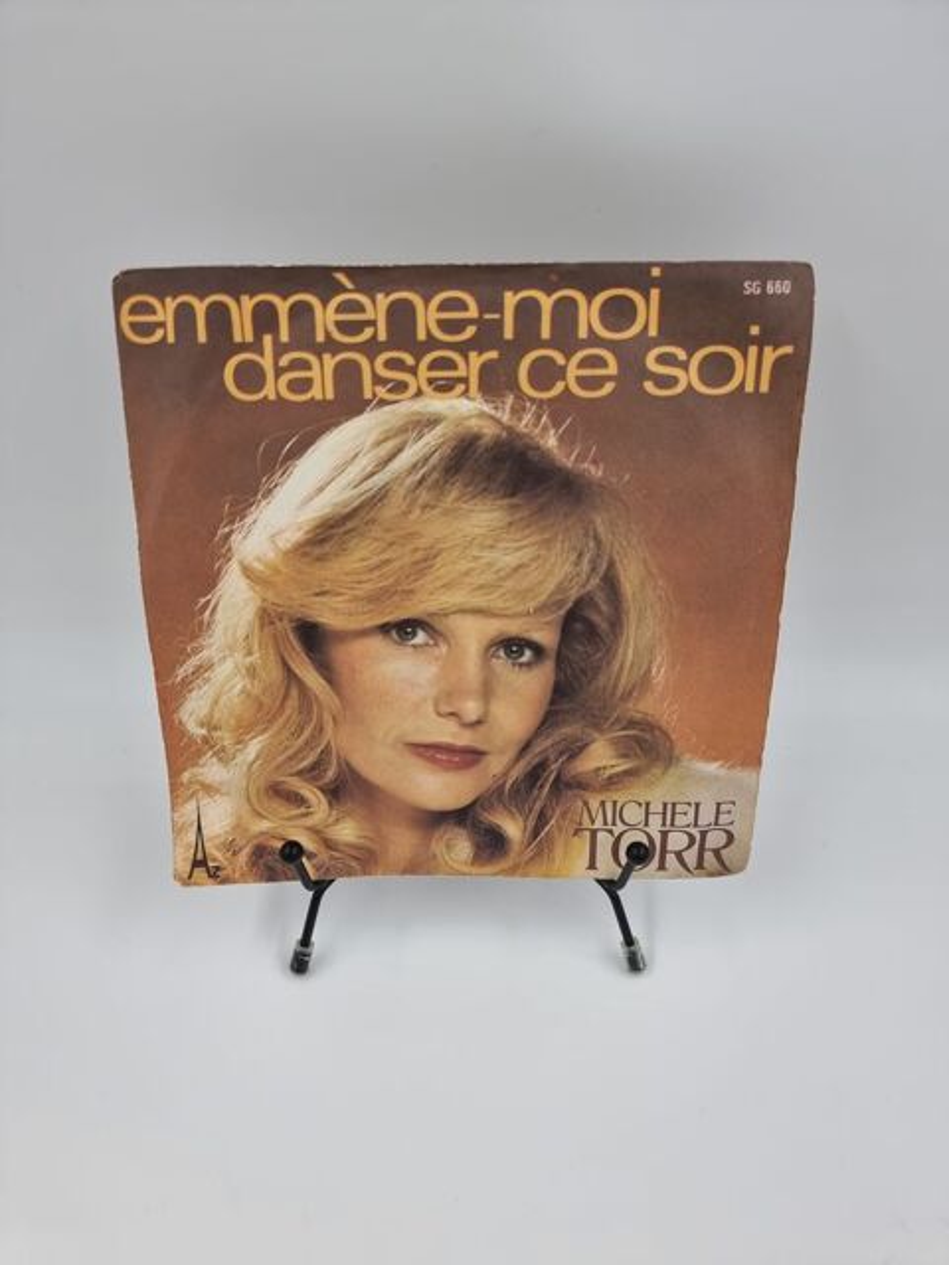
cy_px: 632
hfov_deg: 56.8
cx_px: 474
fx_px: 877
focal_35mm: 24
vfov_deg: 71.6
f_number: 1.8
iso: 50
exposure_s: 1/104
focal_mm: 6.7
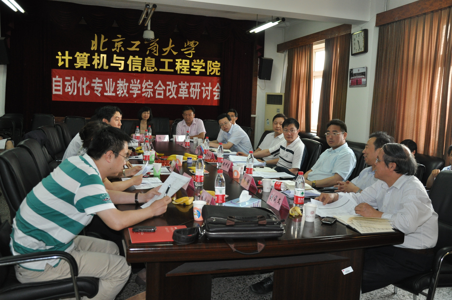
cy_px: 150
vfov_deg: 41.6
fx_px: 395
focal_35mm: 32
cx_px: 226
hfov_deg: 59.6
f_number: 3.8
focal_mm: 21
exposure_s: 1/125
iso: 800
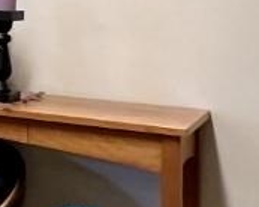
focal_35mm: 114
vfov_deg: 13.2
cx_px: -416
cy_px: -22
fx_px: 873
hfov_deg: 12.2
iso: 320
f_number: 2.2
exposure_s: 1/120
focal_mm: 2.22
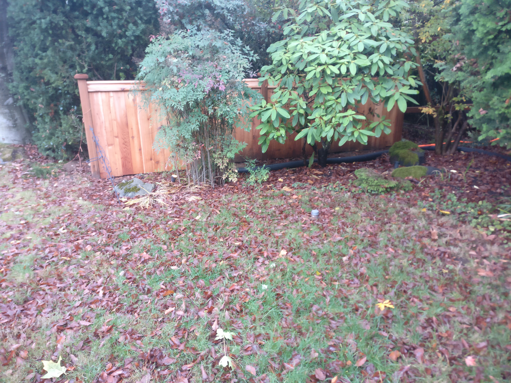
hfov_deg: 63.4
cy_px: 192
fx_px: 413
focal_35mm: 28
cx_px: 256
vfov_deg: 49.7
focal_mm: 4.26
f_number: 2
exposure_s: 1/25
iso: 400
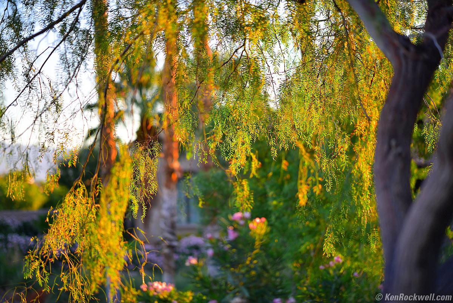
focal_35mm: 105
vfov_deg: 13.1
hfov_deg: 19.4
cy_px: 152
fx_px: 1322
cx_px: 226
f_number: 1.4
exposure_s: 1/500
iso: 64
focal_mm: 105
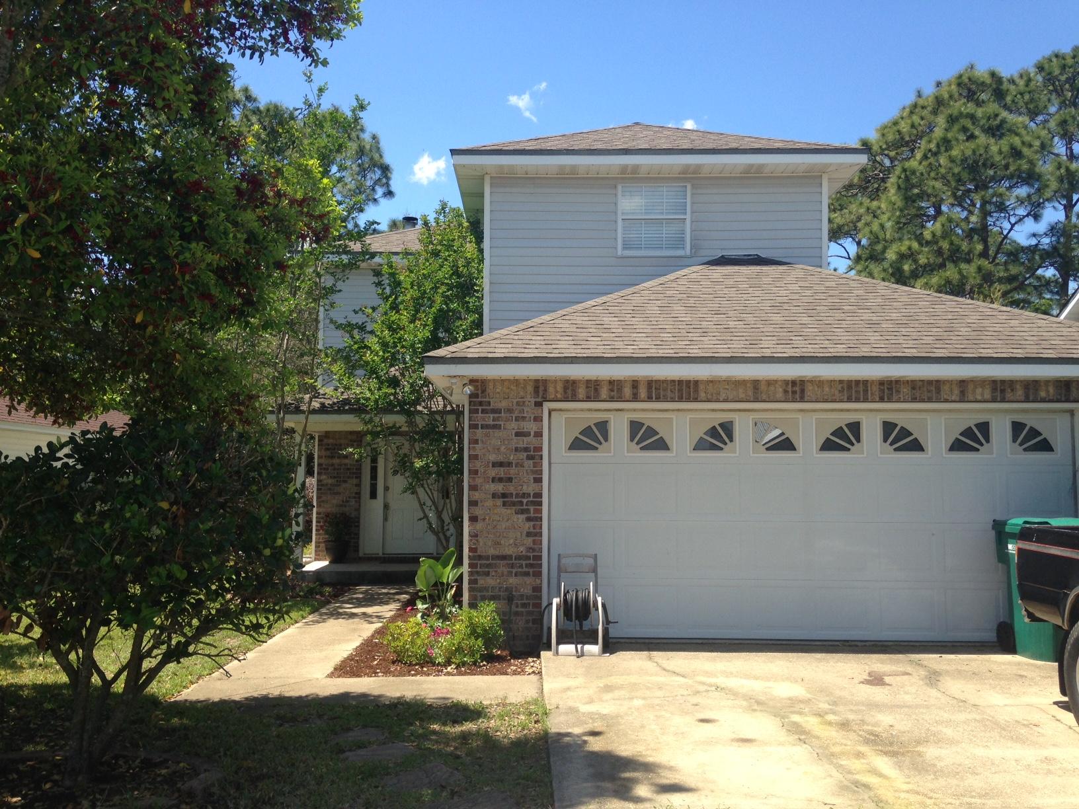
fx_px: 1029
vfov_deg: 42.9
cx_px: 540
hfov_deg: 55.4
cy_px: 404
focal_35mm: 33
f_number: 2.4
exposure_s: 1/861
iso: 50
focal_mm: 4.12
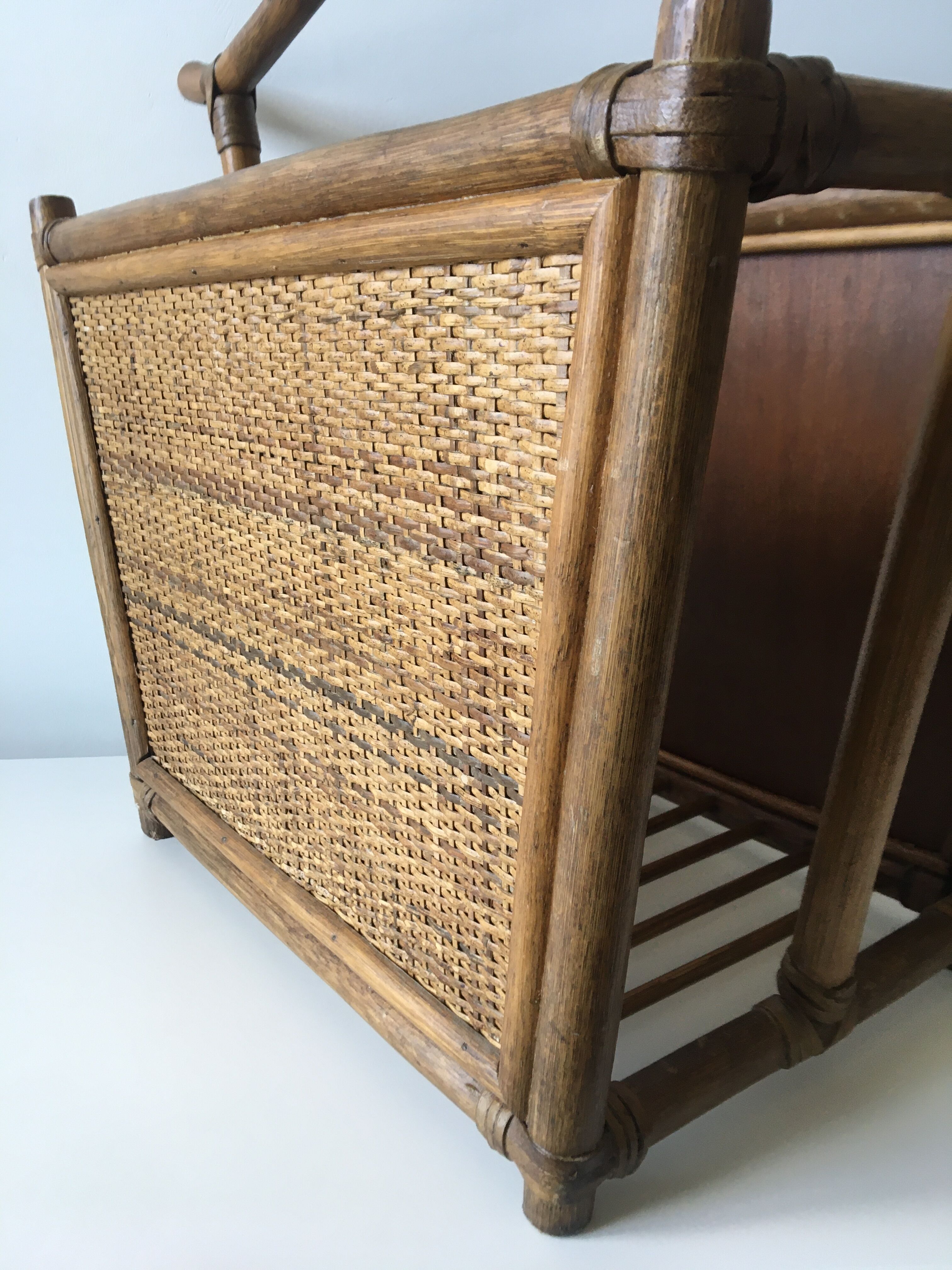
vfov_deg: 61.7
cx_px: 476
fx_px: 1063
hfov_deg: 48.2
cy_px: 635
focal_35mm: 29
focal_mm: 4.15
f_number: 2.2
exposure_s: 1/33
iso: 32
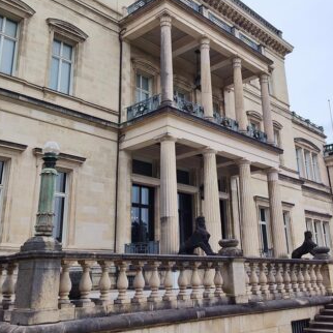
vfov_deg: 44.6
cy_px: 130
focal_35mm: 37
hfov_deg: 44.9
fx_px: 403
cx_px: 166
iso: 100
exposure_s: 1/1774
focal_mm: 5.56
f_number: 1.88
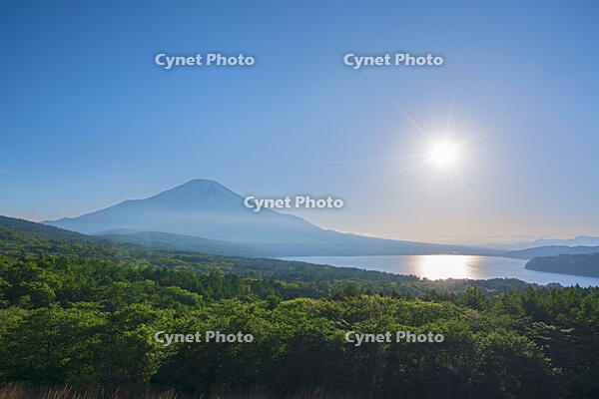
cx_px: 300
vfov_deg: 53.1
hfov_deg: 73.7
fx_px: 399
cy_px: 200
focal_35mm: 24
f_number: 14
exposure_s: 1/125
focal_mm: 24
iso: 100
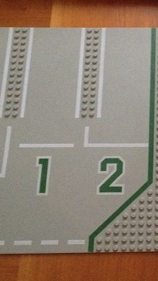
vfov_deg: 26.9
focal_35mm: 79
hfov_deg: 14.8
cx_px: 191
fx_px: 589
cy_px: 143
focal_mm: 4.28
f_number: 2.4
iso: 800
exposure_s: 1/15
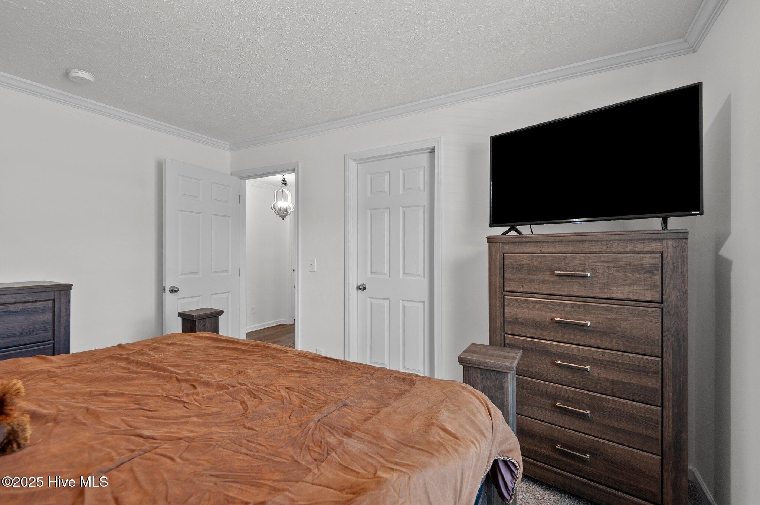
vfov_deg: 73.7
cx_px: 380
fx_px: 337
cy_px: 252
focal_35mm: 16
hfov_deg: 96.8
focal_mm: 16
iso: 400
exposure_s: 1/30
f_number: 4
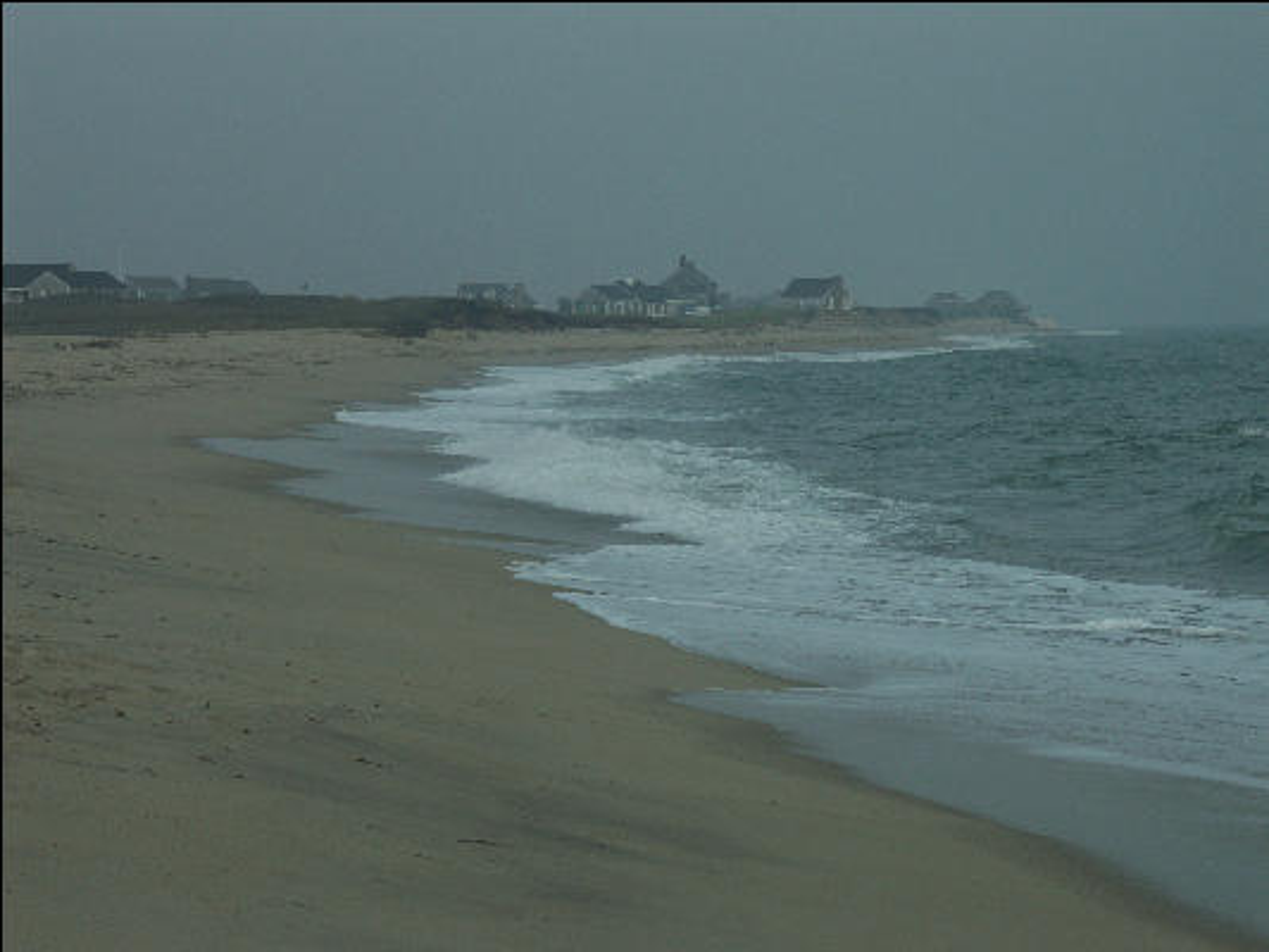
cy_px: 476
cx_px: 634
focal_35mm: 136
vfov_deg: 10.9
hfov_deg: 14.5
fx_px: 4987
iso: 100
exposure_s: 1/1000
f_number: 6.3
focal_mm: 34.51
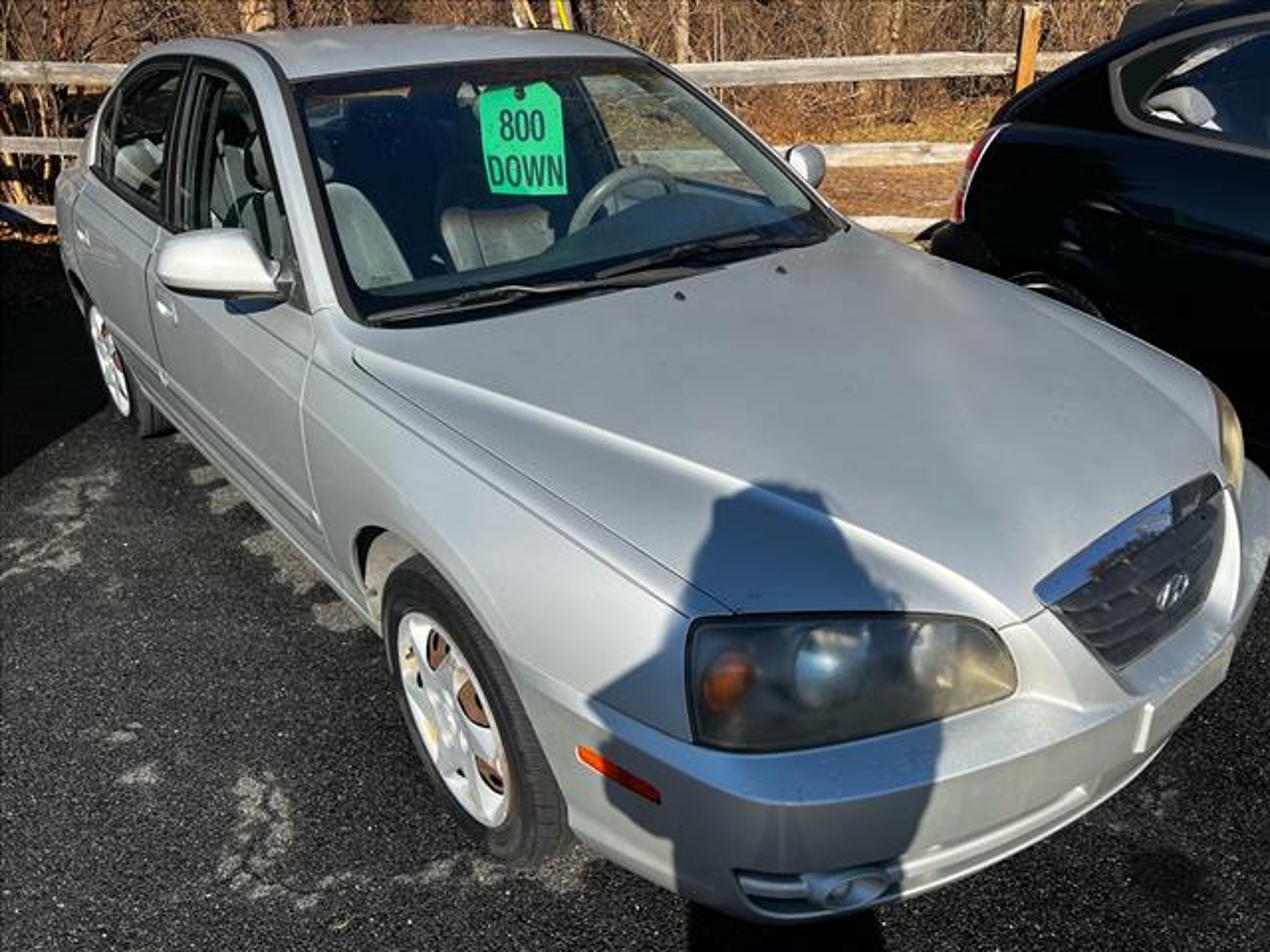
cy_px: 476
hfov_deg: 67.3
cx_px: 635
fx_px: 954
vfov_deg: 53.1
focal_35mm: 26
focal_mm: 5.7
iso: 50
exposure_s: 1/3460
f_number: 1.5
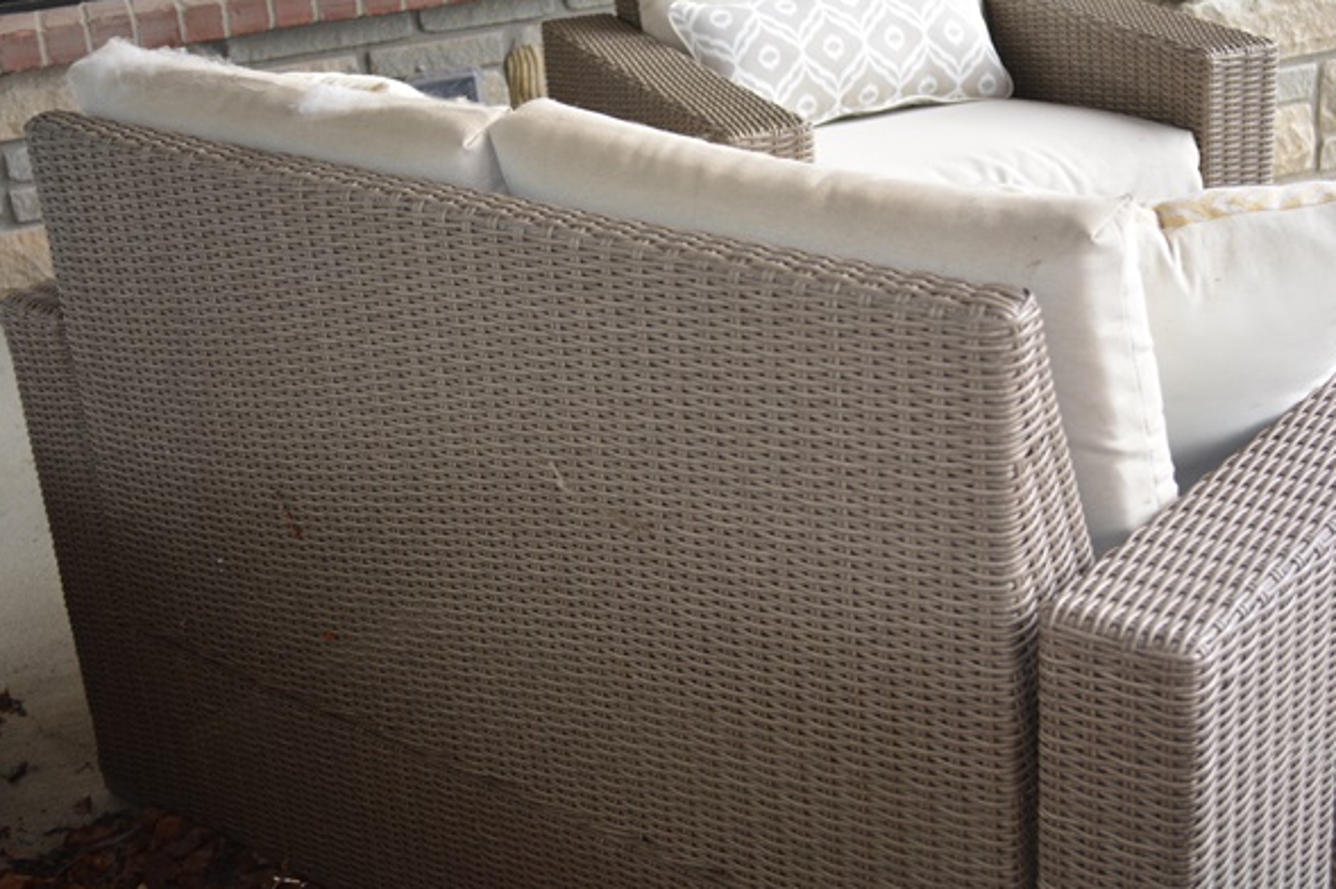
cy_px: 447
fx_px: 1985
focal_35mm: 54
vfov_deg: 25.3
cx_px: 669
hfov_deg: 37.2
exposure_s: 1/100
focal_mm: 35
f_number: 5
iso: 400
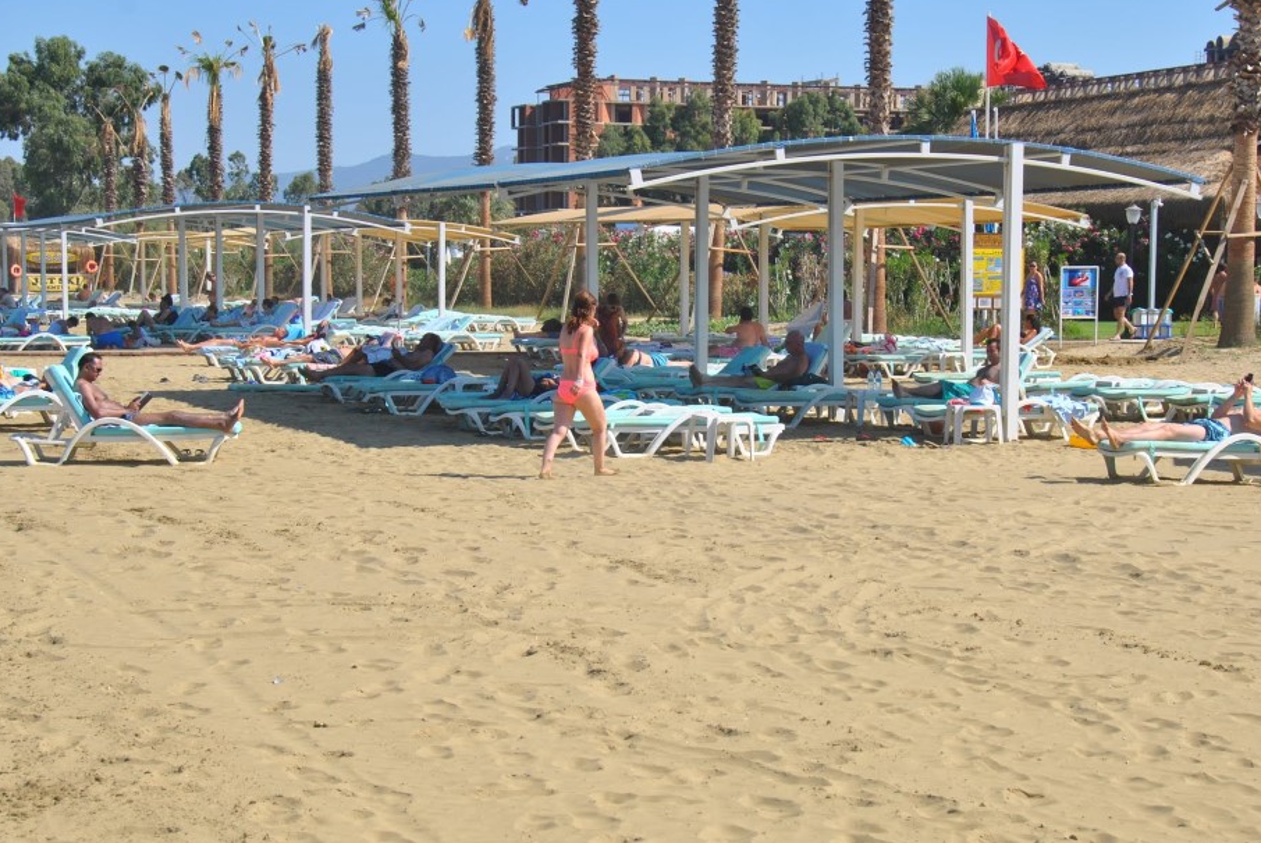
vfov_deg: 18.0
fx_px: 2665
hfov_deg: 26.6
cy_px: 451
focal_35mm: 76
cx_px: 672
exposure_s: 1/250
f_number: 8
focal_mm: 40
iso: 100
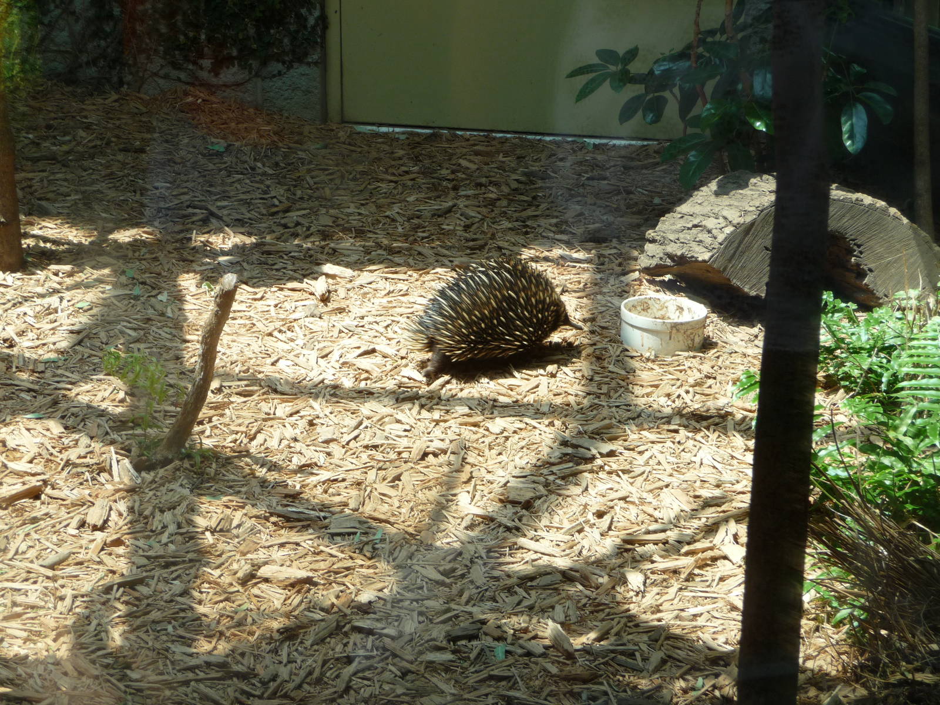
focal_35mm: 84
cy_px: 352
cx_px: 470
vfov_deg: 17.6
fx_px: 2281
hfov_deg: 23.3
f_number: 4.7
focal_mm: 14.2
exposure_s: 1/125
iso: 100
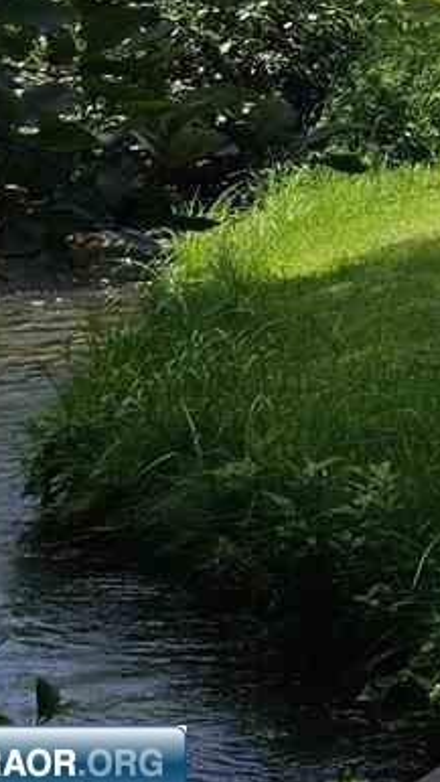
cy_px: -172
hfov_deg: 11.0
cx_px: 1208
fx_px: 1722
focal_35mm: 83
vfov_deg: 23.3
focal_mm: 6.3
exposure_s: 1/796
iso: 10
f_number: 1.7
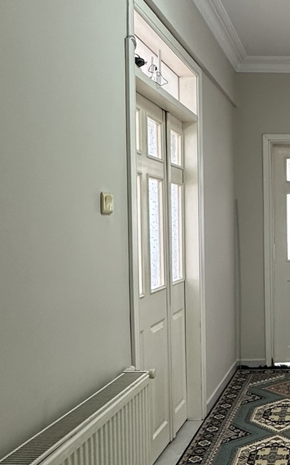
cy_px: 248
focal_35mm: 42
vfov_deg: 47.2
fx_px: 532
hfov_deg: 27.0
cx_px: 346
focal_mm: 2.22
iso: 250
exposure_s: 1/50
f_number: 2.2
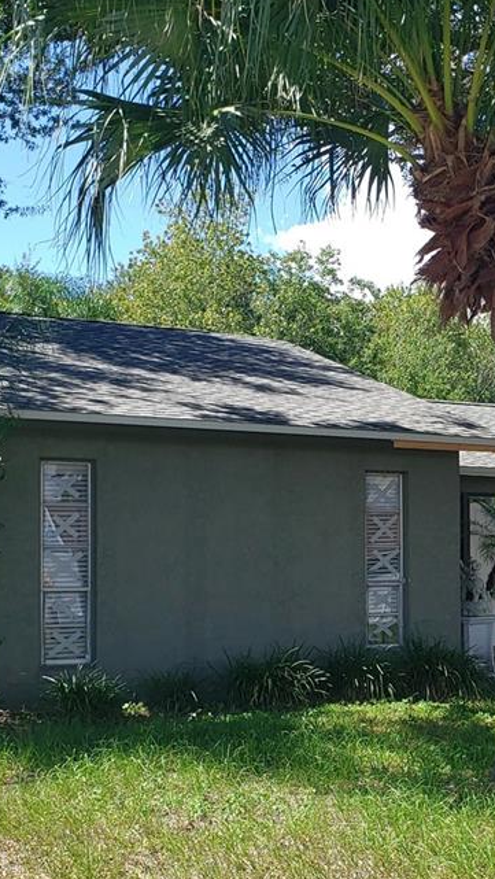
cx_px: 470
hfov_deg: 22.0
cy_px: 525
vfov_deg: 39.0
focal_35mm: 53
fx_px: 1236
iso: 50
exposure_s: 1/583
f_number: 2.4
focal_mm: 4.3
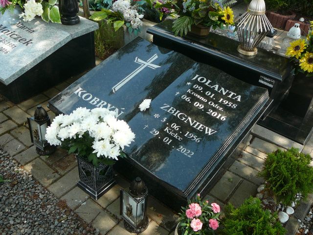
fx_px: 316
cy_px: 118
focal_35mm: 35
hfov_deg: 52.6
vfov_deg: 40.7
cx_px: 156
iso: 80
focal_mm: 5.2
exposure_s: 1/250
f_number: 2.8
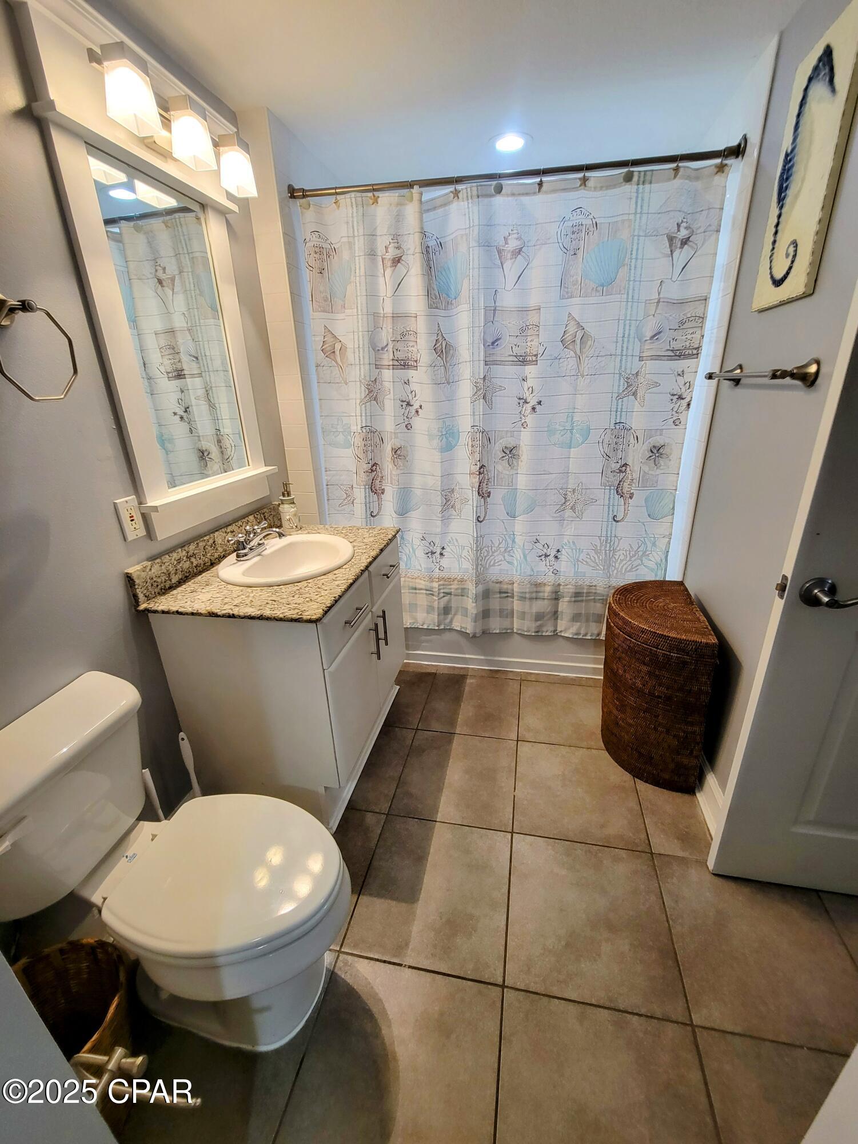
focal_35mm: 13
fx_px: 429
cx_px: 429
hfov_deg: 89.9
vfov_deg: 106.2
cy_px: 572
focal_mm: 2.2
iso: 160
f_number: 2.2
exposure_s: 1/60
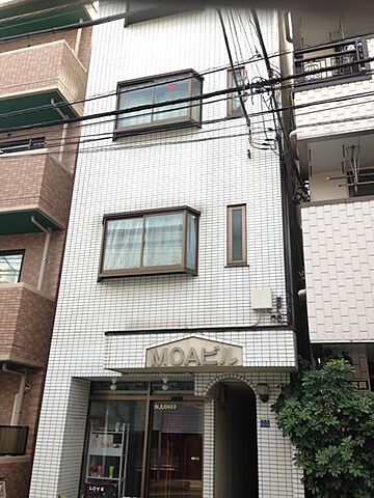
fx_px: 475
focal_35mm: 33
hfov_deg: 42.9
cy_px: 249
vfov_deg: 55.4
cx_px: 187
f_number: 2.4
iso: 50
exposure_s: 1/267
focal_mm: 4.12
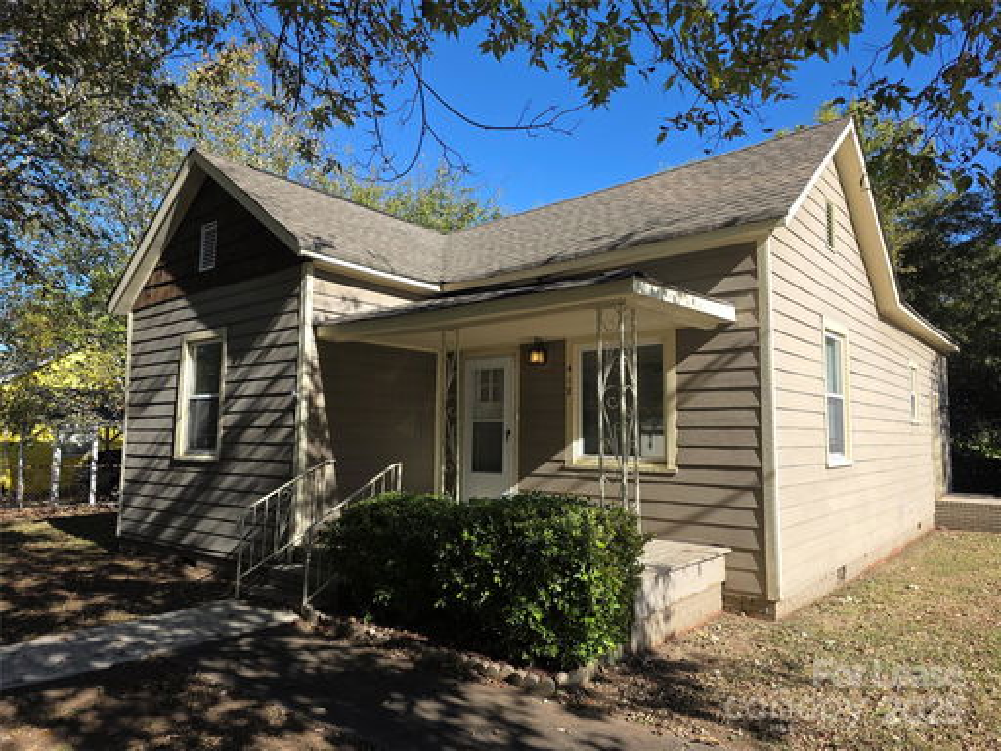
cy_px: 376
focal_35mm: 23
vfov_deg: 58.9
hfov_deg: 73.9
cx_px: 500
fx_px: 665
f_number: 1.7
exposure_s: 1/496
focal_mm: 6.3
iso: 12
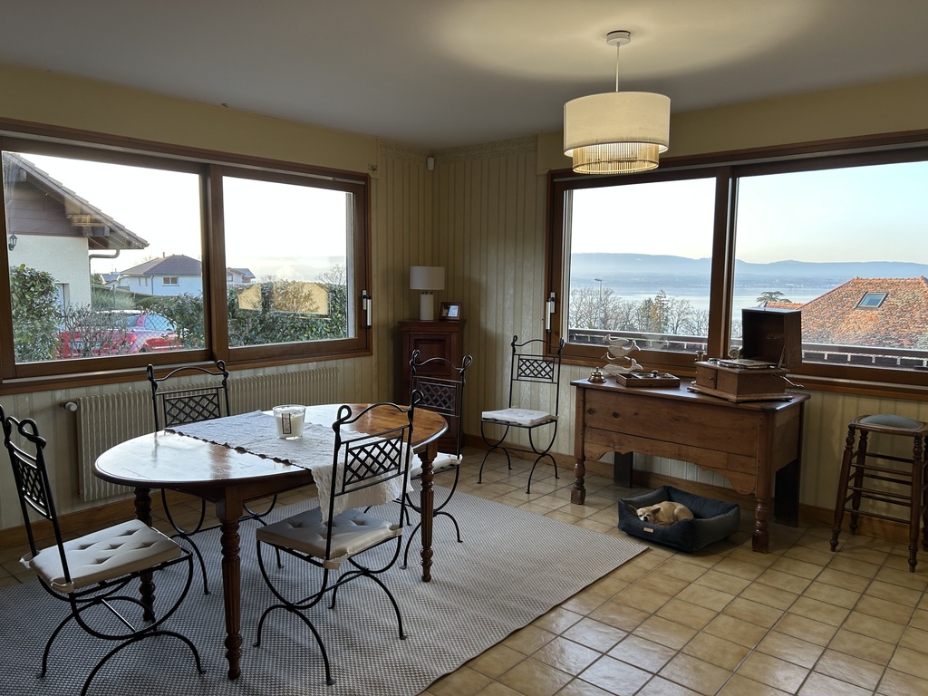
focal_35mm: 26
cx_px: 464
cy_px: 348
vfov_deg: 53.1
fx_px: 697
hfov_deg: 67.3
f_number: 1.5
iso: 40
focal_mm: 5.7
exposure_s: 1/100
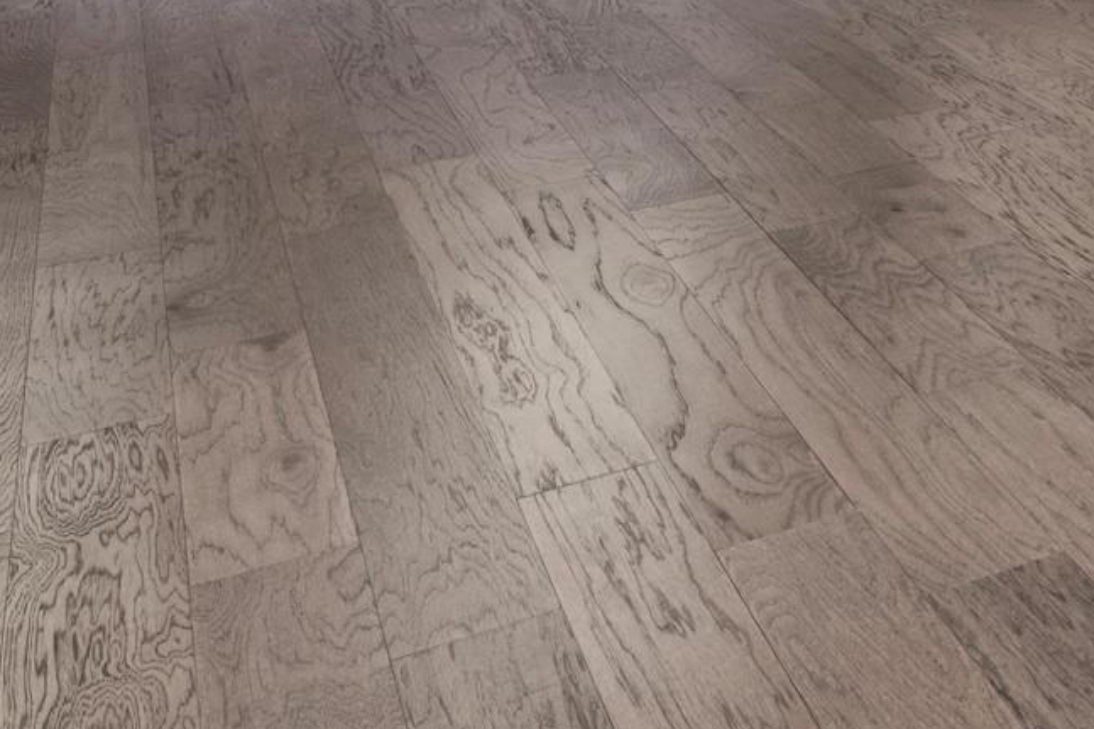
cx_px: 1135
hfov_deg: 31.5
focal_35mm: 58
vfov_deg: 19.1
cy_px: -490
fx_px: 1762
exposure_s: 1/2.5
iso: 200
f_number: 9
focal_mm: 10
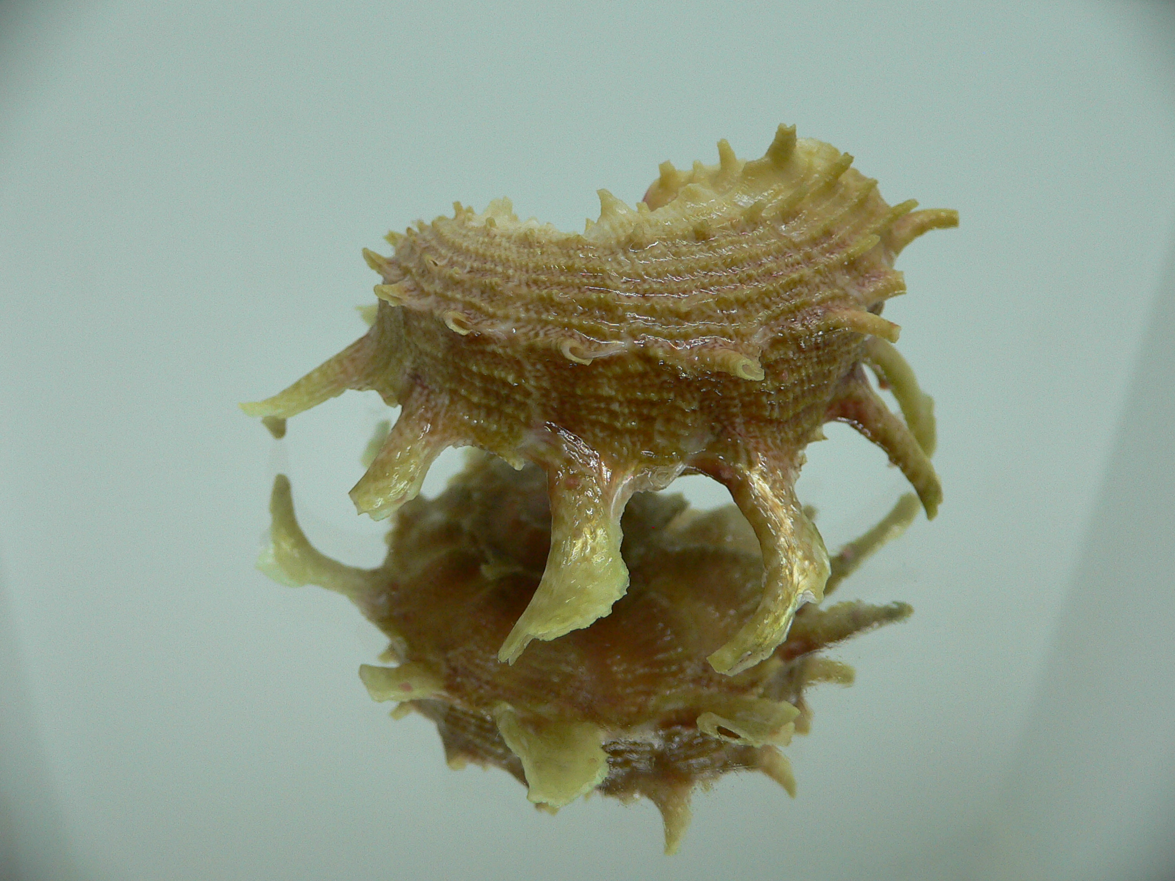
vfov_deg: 40.7
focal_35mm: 35
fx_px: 1188
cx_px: 588
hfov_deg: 52.6
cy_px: 440
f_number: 2.8
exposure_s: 1/60
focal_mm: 4.6
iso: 150
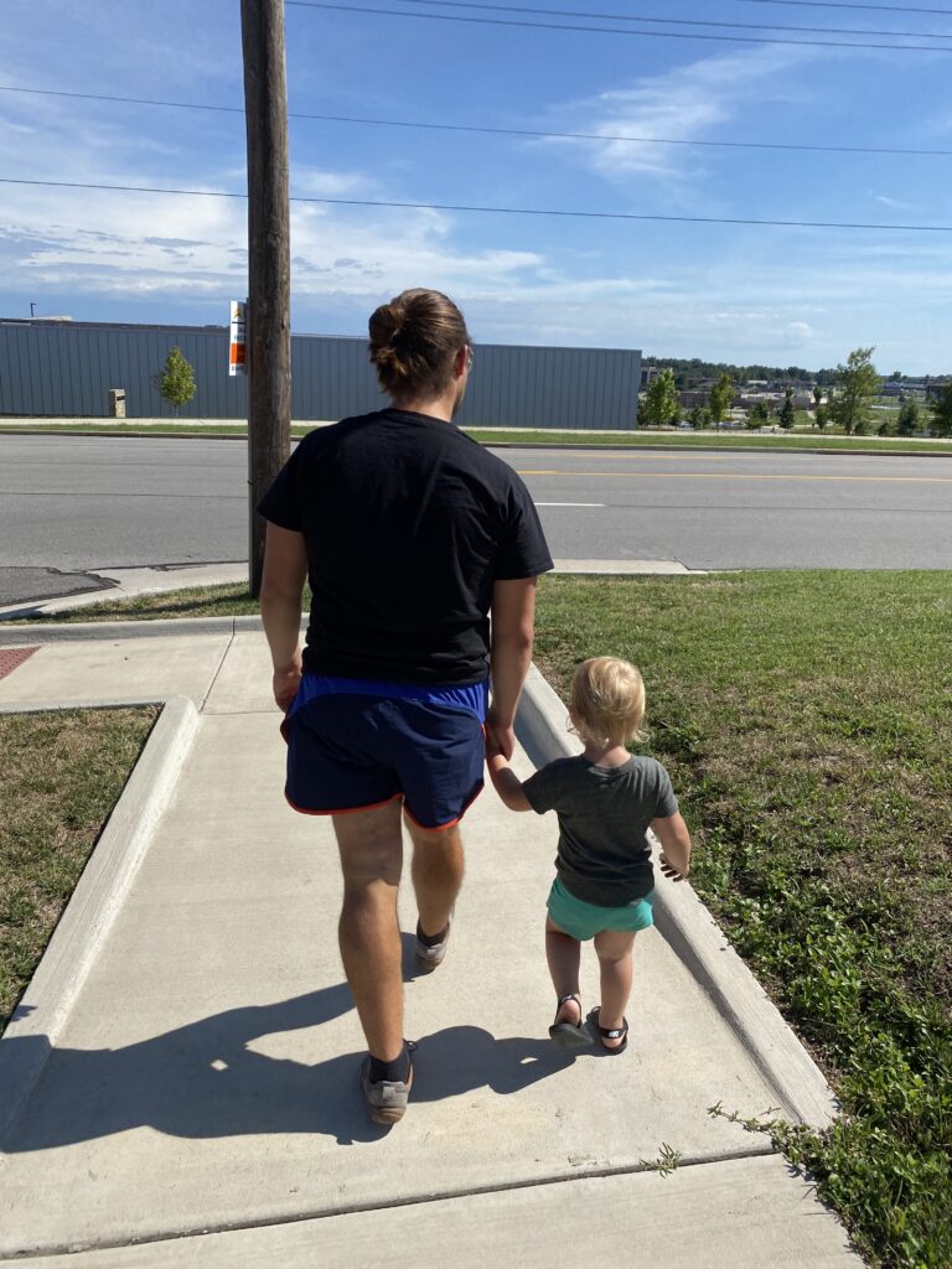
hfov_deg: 53.1
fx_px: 953
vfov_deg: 67.3
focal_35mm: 26
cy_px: 634
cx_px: 476
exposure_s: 1/3731
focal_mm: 4.25
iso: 32
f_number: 1.8
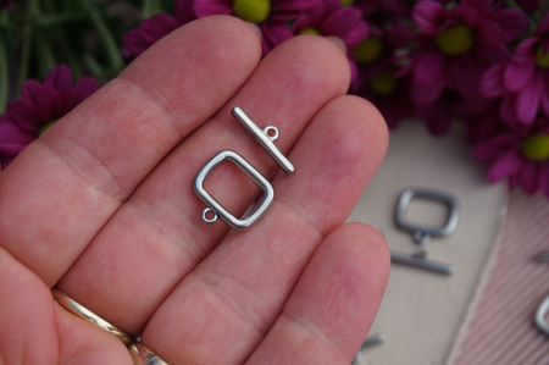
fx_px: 1074
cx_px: 274
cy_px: 182
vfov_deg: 19.3
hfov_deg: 28.7
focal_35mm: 70
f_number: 7.1
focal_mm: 47
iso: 100
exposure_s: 1/100
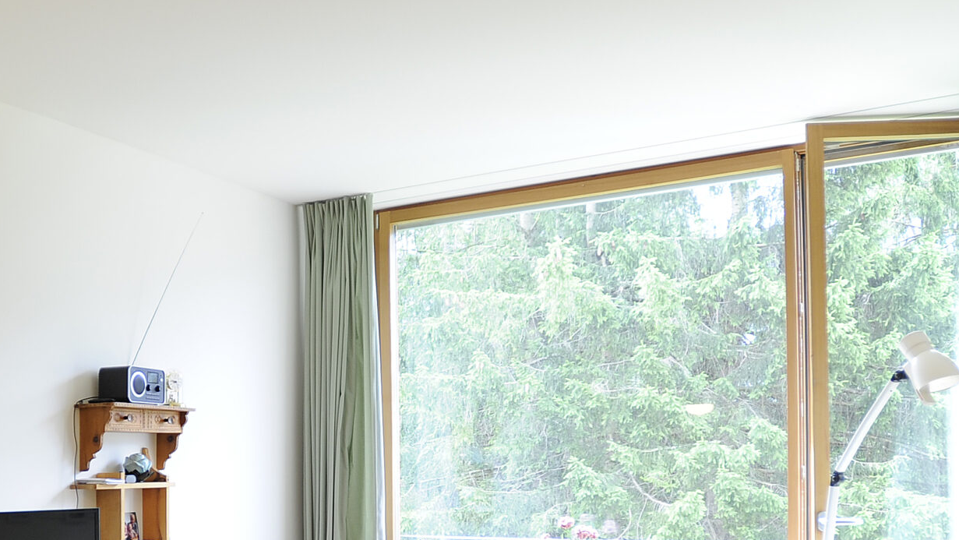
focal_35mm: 37
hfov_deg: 51.1
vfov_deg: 30.2
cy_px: 513
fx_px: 941
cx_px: 209
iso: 250
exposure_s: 1/80
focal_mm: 17
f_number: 2.8
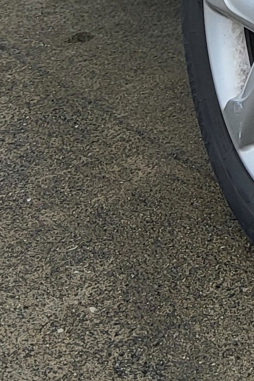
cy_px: -293
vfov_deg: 12.9
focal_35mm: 145
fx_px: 1535
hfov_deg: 8.6
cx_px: 615
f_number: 1.8
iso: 12
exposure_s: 1/526
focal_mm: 3.98
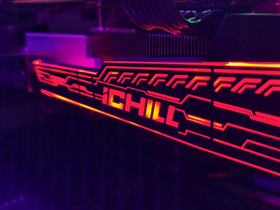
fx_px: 332
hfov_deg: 45.8
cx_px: 140
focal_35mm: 41
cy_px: 105
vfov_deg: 35.1
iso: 125
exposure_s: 1/120
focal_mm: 5.56
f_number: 1.6
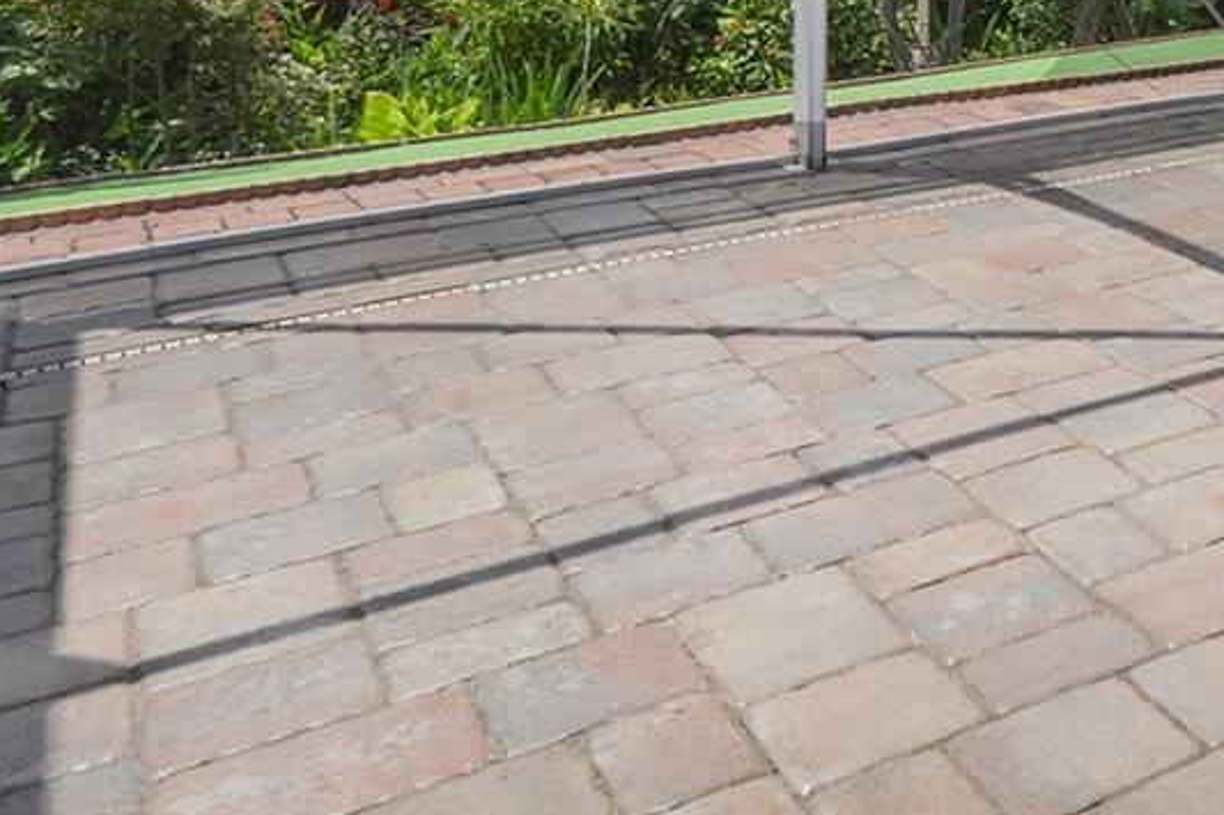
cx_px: 1536
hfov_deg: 32.4
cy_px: -223
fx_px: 1631
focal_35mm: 48
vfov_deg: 24.7
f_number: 9
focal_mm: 16
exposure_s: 1/50
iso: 250
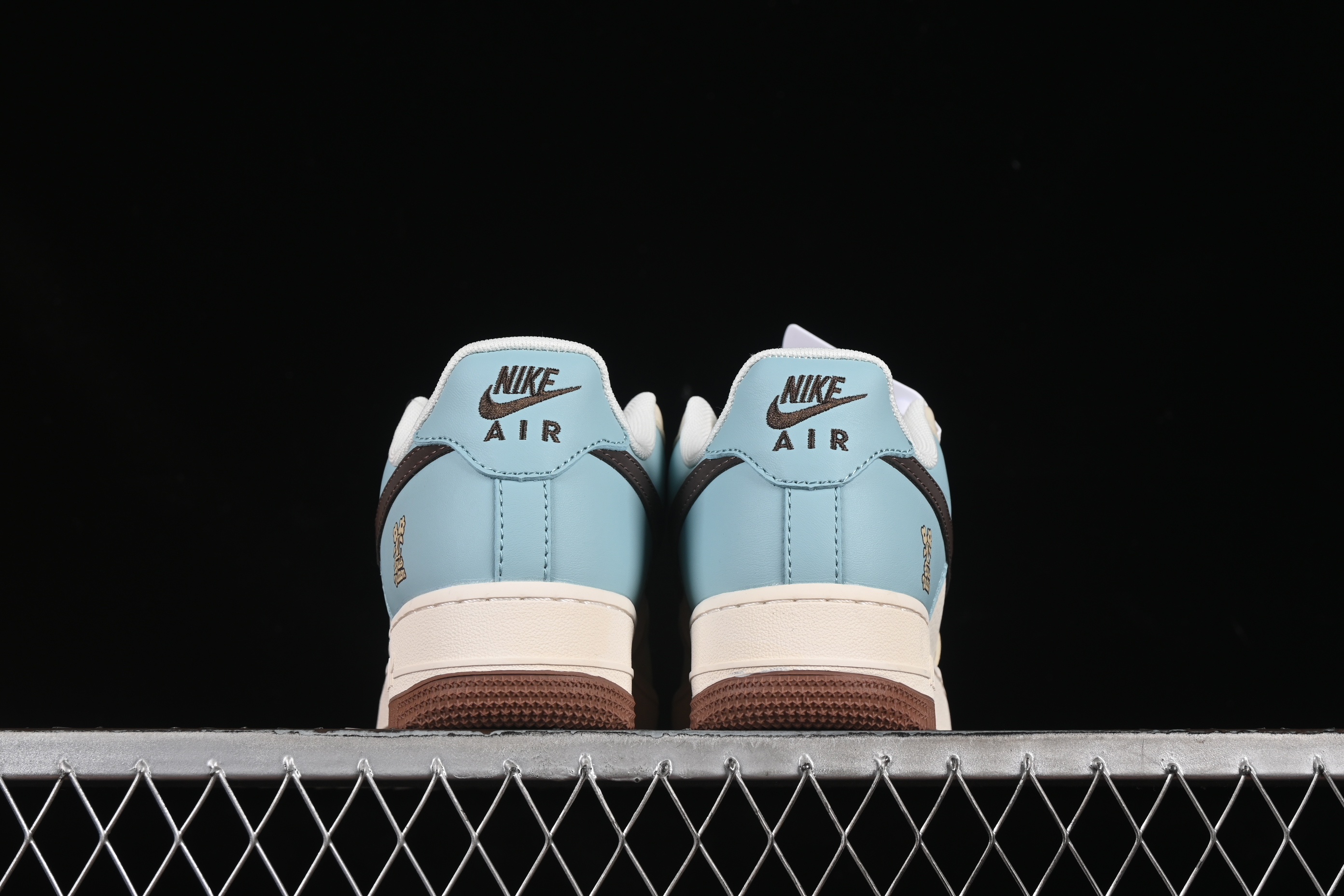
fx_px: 2800
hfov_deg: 27.0
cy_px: 448
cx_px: 672
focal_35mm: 75
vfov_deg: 18.2
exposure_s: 1/80
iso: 160
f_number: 8
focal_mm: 50
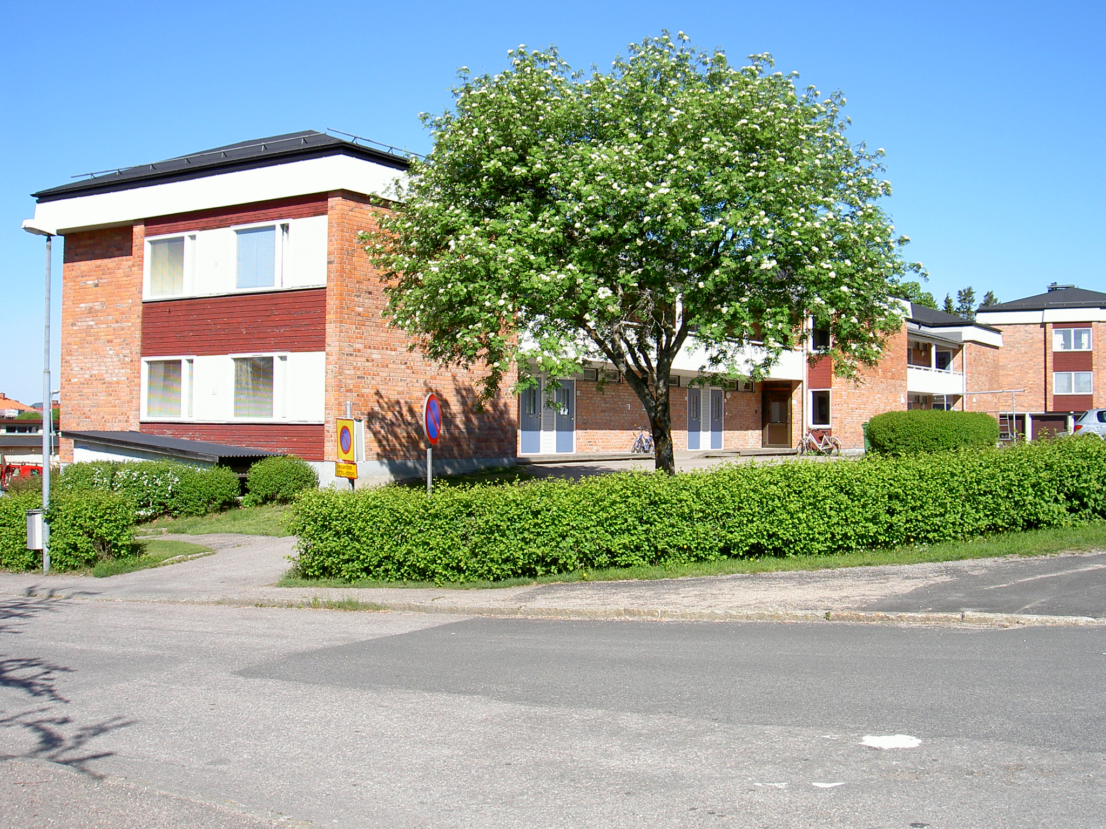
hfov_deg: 47.9
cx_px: 553
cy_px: 414
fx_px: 1246
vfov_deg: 36.8
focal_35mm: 39
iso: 100
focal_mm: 8
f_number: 4.7
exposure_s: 1/320
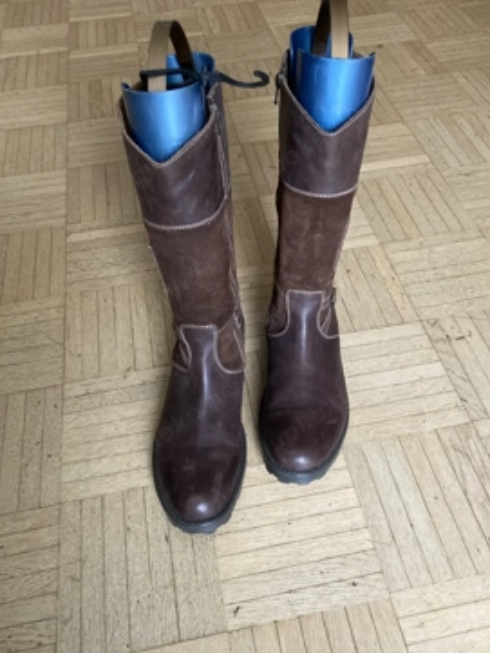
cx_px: 248
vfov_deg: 58.3
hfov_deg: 45.5
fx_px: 585
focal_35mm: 31
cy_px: 311
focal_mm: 3.99
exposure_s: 1/60
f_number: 1.8
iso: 320
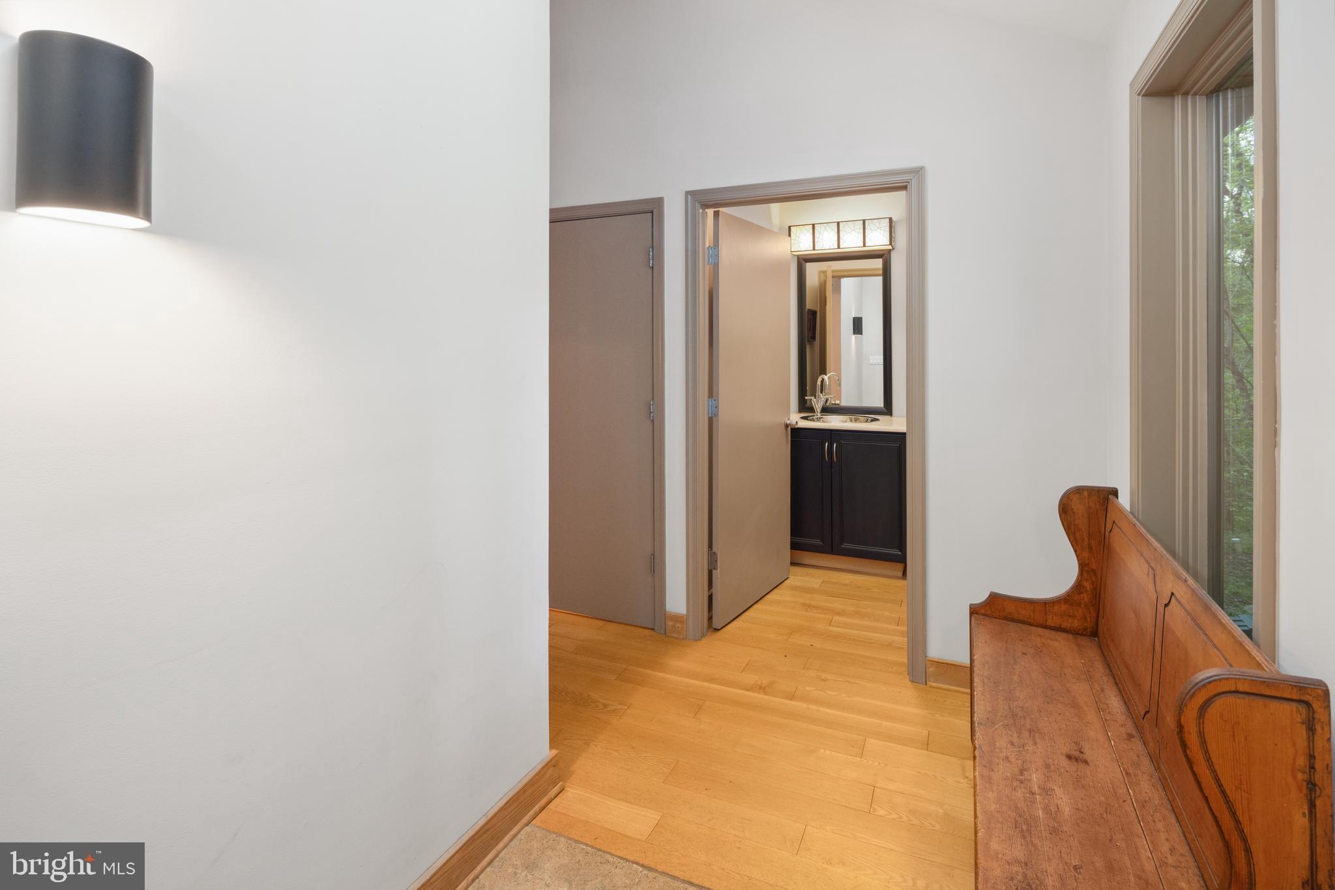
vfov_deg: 70.4
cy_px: 445
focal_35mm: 17
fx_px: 630
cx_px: 668
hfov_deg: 93.3
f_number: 8
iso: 800
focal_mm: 17
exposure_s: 1/13
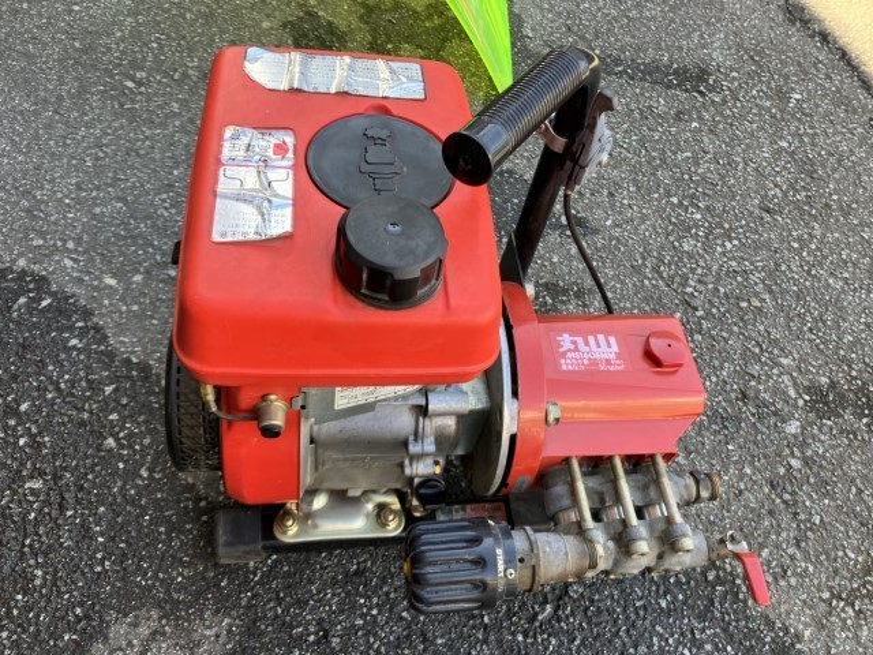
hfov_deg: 63.4
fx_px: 706
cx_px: 436
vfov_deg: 49.7
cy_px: 328
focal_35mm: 28
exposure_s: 1/121
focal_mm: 3.99
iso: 50
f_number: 1.8
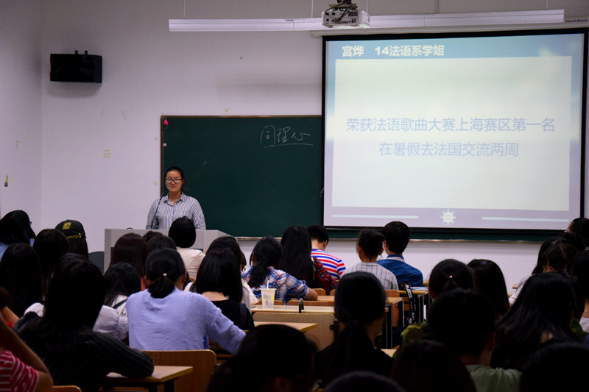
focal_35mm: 99
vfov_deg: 13.8
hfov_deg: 20.6
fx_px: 1619
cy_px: 196
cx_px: 294
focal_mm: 66
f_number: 5.3
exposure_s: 1/60
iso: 900
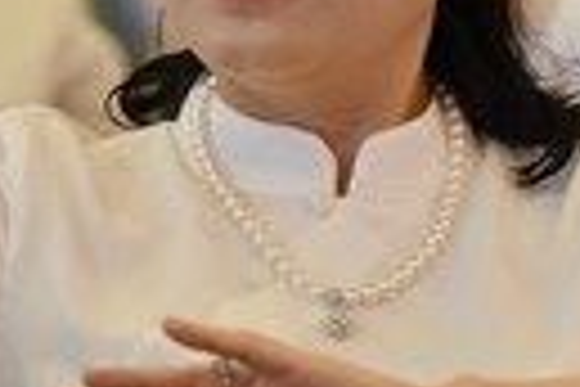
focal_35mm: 465
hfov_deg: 4.4
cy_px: 130
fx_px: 7491
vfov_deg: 3.0
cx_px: 283
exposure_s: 1/125
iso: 2800
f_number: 4
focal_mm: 120
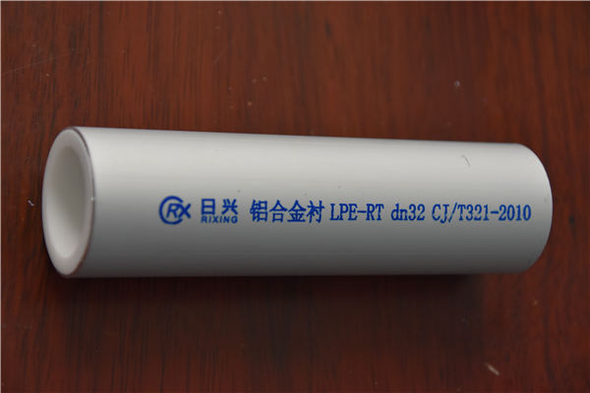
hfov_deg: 20.0
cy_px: 196
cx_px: 295
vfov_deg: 13.4
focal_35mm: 102
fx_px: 1672
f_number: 5.6
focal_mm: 68
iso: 800
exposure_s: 1/125
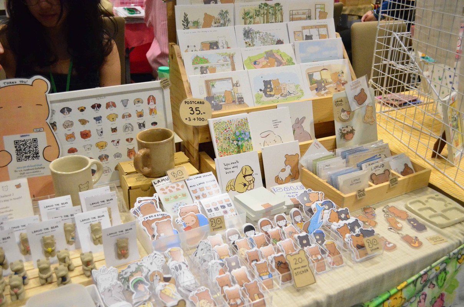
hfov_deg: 53.2
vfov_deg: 36.7
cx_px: 232
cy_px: 154
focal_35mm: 36
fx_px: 463
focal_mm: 24
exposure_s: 1/640
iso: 6400
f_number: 4
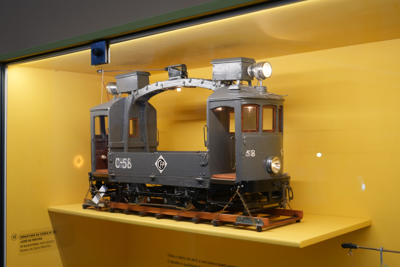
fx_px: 511
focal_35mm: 46
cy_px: 134
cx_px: 200
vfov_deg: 29.2
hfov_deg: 42.7
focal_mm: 46
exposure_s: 1/50
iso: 640
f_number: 4.5
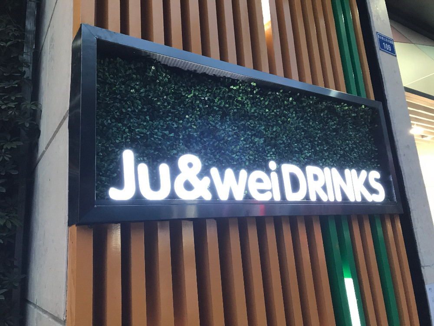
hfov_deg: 63.4
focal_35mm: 28
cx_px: 217
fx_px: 351
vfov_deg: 49.7
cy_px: 163
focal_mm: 3.99
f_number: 1.8
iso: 50
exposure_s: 1/17
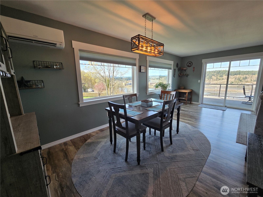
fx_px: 99
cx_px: 132
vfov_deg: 89.9
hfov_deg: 106.2
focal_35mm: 13
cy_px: 98
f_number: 2.2
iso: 64
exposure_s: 1/120
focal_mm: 2.2
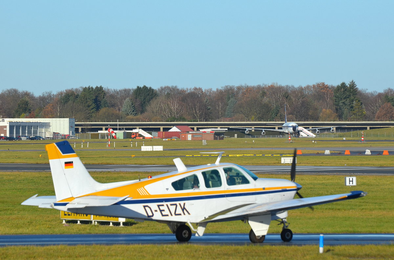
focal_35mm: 360
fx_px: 3931
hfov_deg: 5.7
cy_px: 130
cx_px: 197
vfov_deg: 3.8
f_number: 8
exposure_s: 1/1000
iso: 200
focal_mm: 240
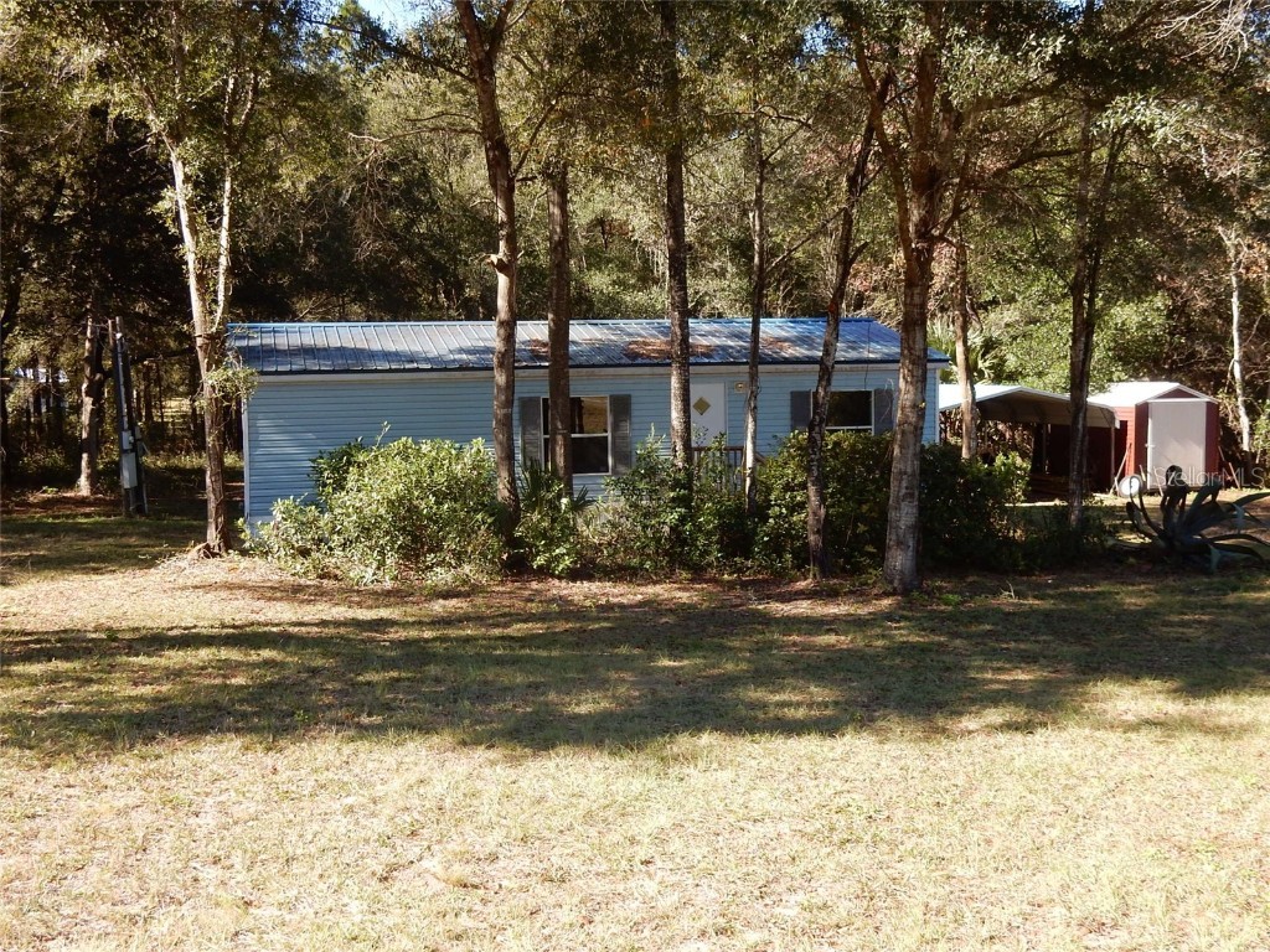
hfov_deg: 43.9
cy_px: 476
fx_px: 1578
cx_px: 635
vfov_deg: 33.6
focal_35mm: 43
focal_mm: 7.6
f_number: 4.2
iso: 125
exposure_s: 1/200
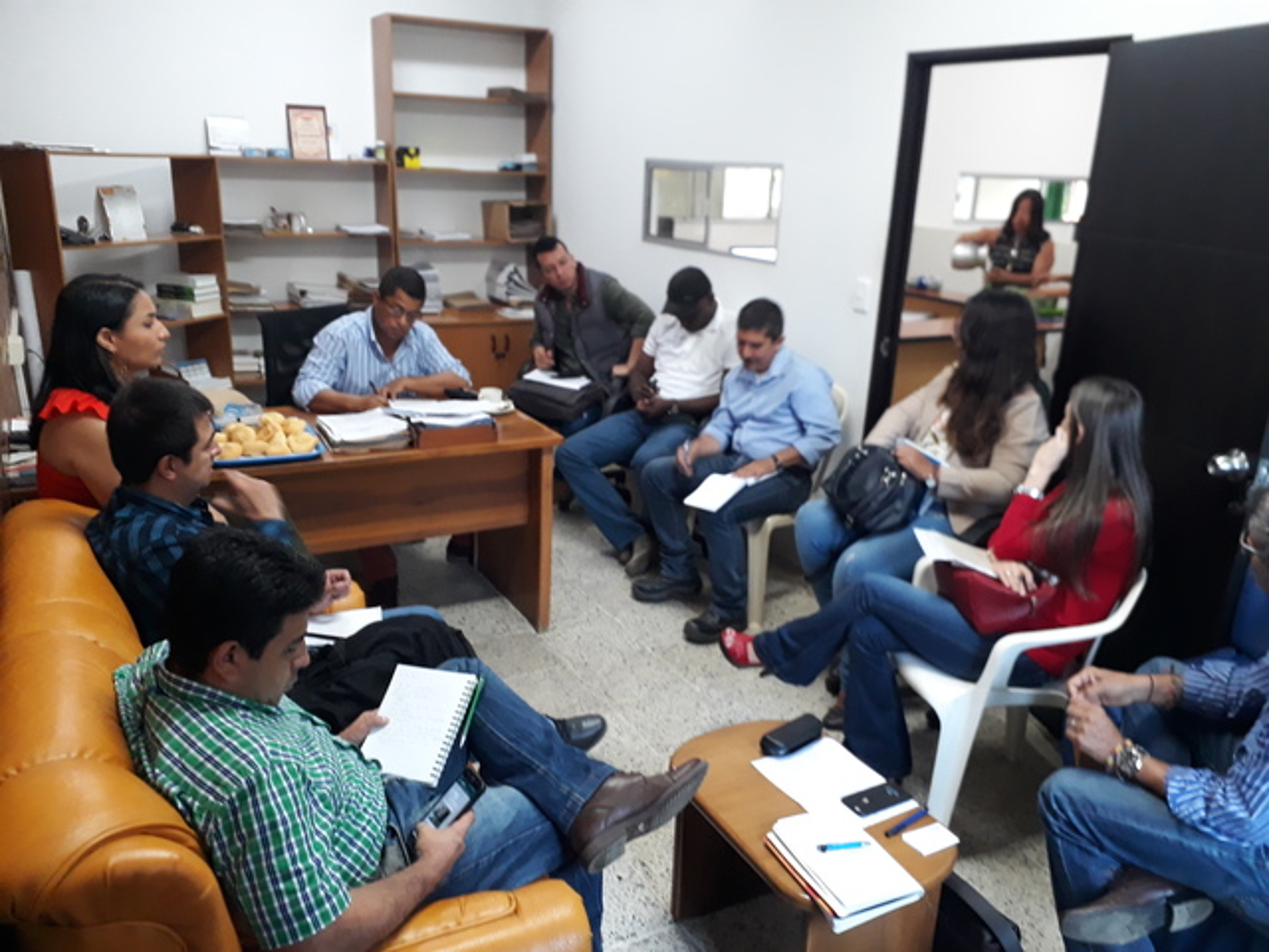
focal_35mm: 27
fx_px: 990
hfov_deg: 65.3
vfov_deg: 51.4
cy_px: 476
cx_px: 634
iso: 160
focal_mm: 3.6
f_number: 1.9
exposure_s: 1/17
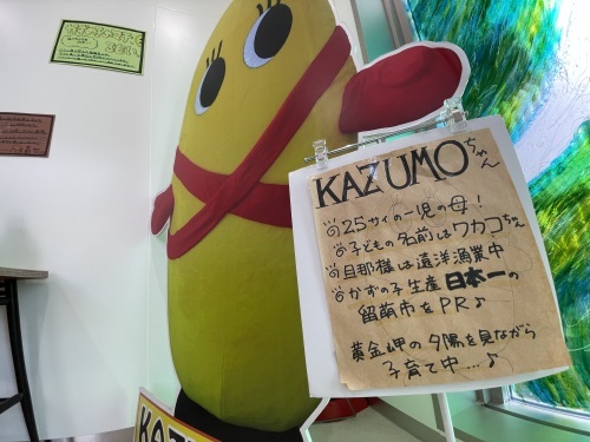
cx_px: 295
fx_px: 222
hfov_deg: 106.2
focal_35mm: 13
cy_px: 221
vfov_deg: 89.9
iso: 50
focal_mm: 1.55
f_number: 2.4
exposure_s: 1/67
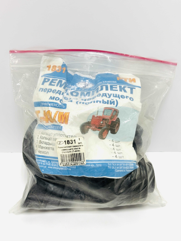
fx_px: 335
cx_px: 90
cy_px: 120
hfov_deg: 30.3
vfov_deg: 39.7
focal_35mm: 48
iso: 64
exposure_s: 1/100
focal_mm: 6.76
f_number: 1.78
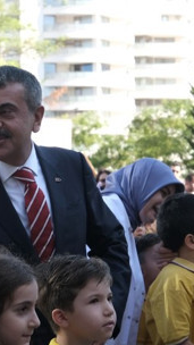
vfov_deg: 20.2
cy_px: 146
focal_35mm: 106
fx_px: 969
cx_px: 25
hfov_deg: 11.4
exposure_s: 1/320
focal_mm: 26.6
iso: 250
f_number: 4
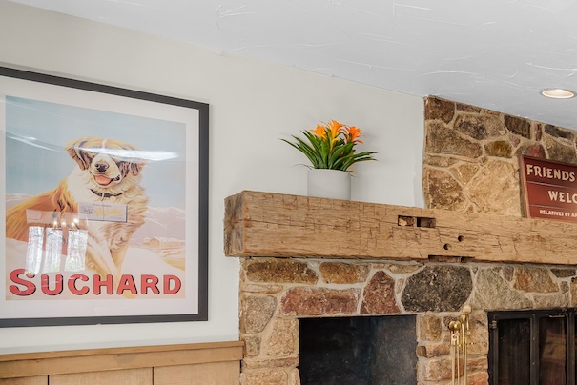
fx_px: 593
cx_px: 758
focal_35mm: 37
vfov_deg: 35.1
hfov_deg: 35.0
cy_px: 292
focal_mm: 14
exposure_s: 1/1.25
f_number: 9
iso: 250
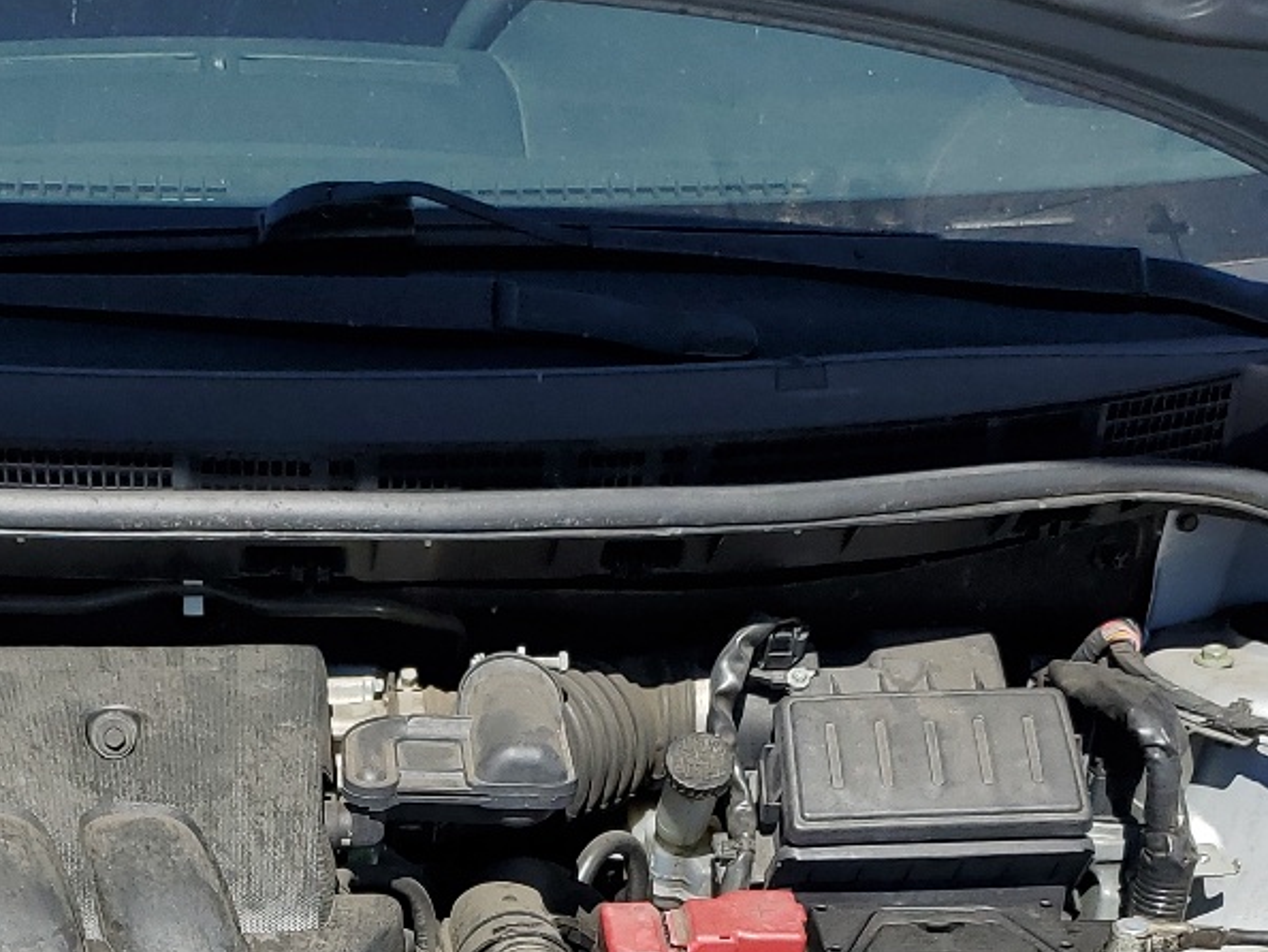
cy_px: 1161
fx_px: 2565
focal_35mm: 70
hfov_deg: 27.4
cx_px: 337
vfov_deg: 19.7
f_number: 1.5
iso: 50
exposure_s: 1/3333
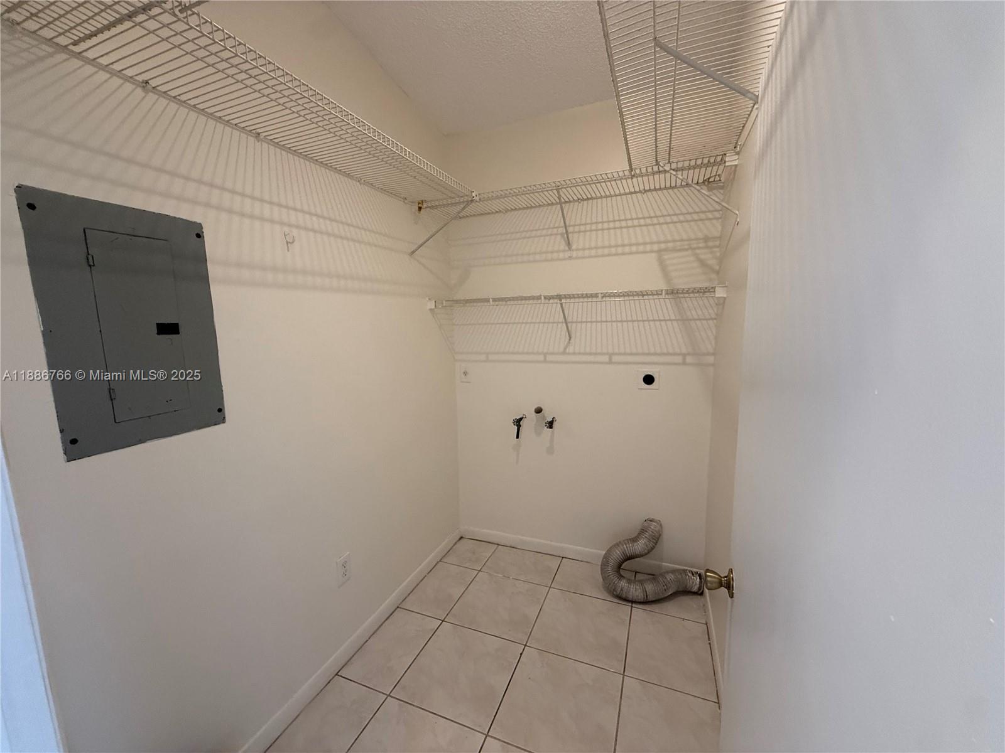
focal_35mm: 14
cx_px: 502
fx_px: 406
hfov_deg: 102.1
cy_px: 376
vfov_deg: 85.7
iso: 250
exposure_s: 1/60
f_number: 2.2
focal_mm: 2.22
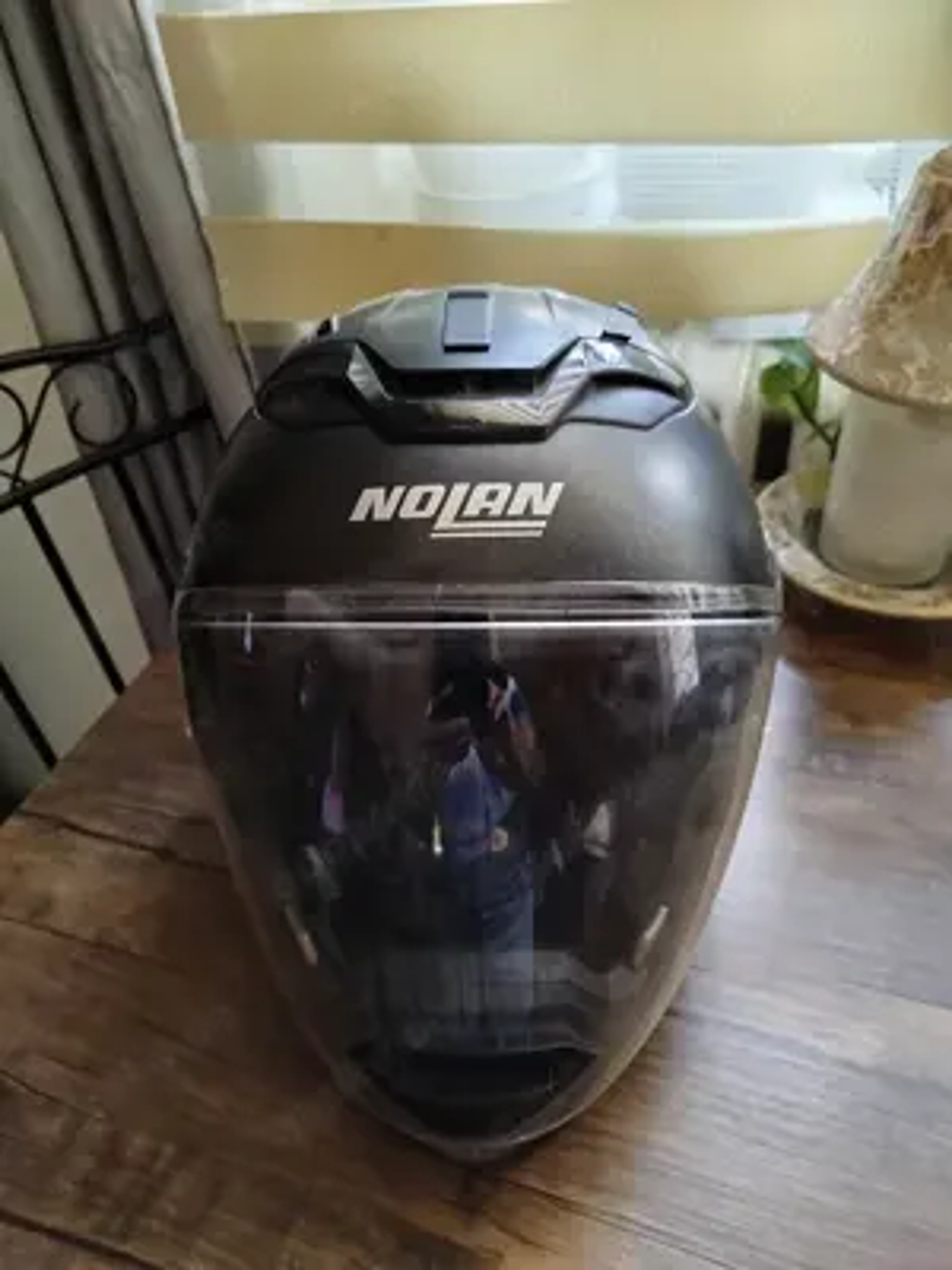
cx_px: 476
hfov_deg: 56.8
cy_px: 635
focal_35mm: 24
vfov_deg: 71.6
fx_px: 880
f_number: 1.7
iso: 400
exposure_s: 1/17
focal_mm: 5.31
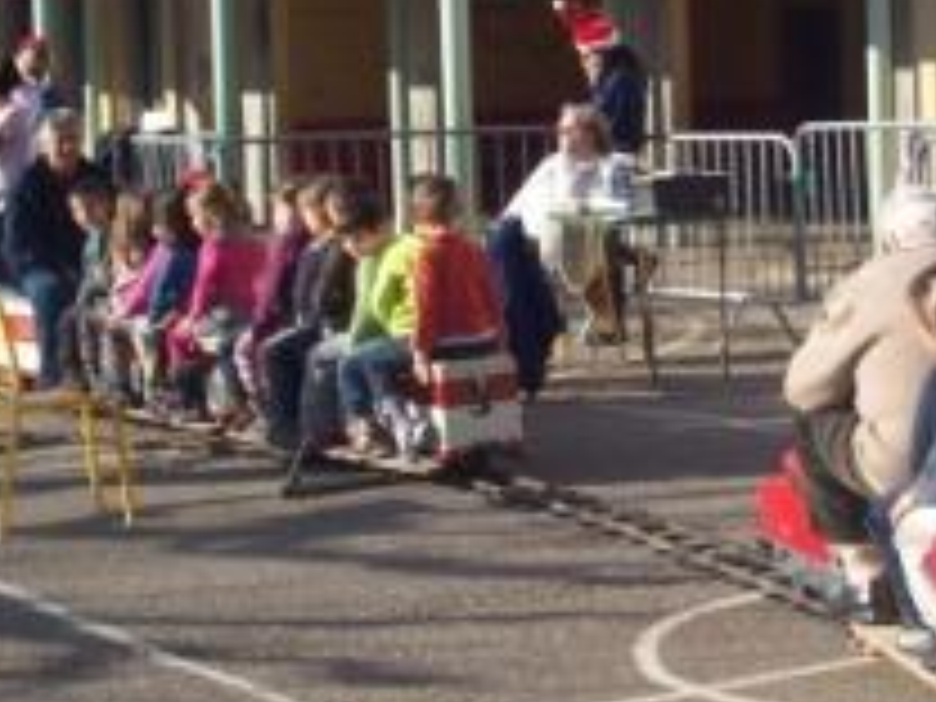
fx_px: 3083
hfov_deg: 17.2
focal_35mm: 114
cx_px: 648
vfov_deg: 13.0
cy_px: 297
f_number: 6.7
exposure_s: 1/250
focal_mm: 8.6
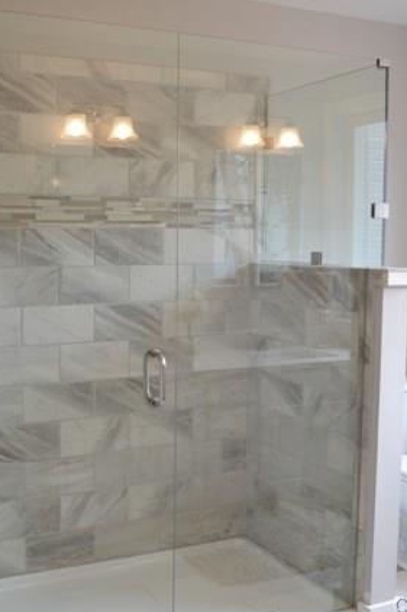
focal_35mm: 41
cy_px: 308
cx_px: 96
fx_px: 696
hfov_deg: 31.9
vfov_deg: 47.4
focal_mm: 18
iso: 400
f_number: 4.5
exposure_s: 1/80
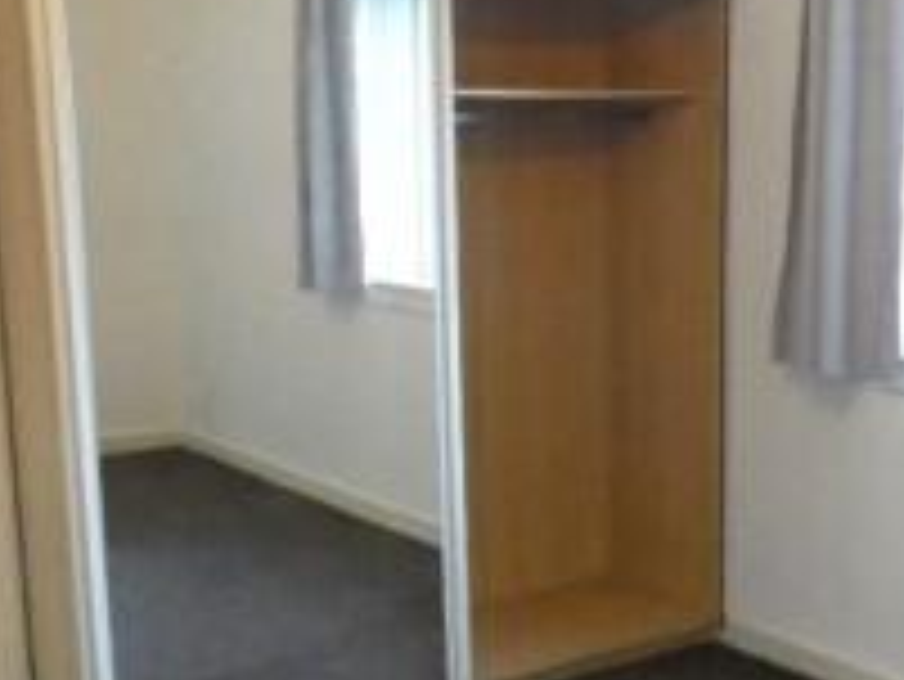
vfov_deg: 25.3
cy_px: 335
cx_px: 699
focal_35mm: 58
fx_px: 1516
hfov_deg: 32.5
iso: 1600
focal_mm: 3.6
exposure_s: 1/60
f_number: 2.8
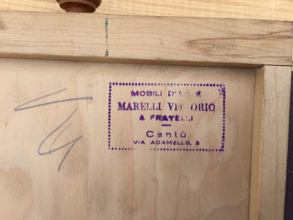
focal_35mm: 29
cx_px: 146
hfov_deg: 61.7
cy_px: 110
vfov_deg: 48.2
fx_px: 245
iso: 32
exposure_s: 1/1130
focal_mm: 4.15
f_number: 2.2
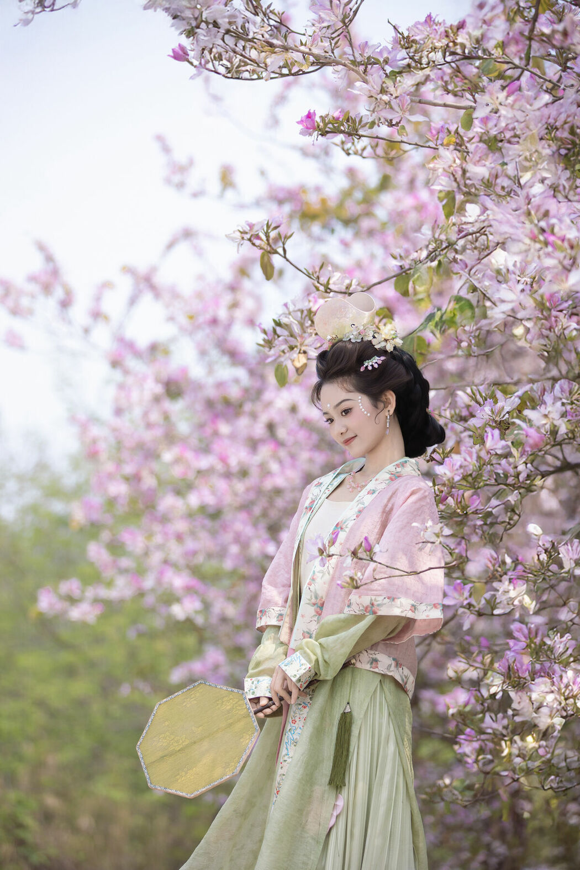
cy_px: 435
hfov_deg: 13.4
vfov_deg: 20.0
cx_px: 290
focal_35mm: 102
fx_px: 2465
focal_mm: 102
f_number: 2.8
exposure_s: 1/1250
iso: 100
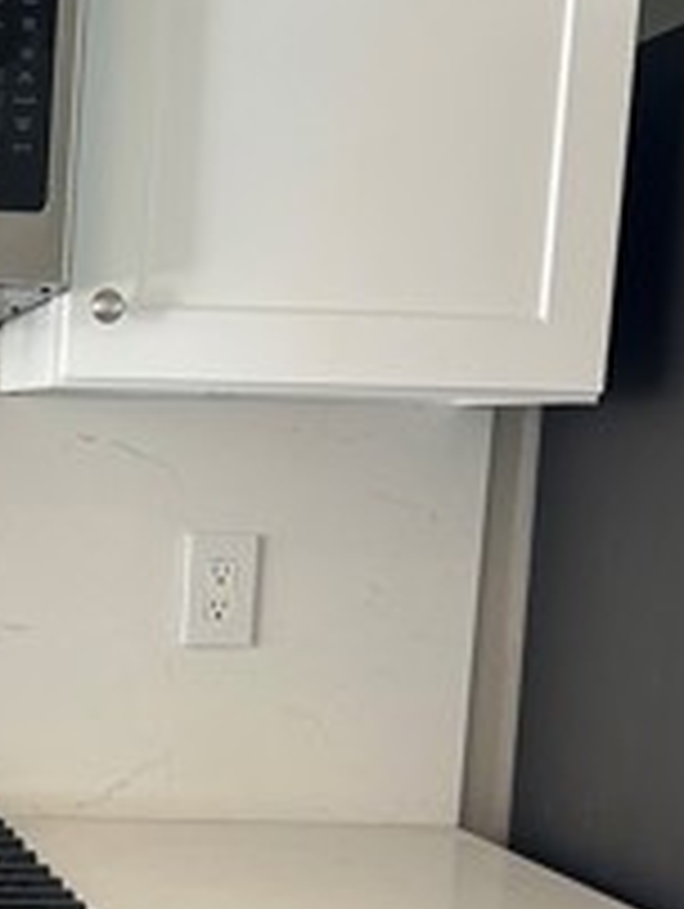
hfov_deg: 18.1
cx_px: -212
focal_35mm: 76
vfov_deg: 25.2
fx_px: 1998
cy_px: 720
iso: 125
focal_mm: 6.86
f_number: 1.78
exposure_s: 1/121
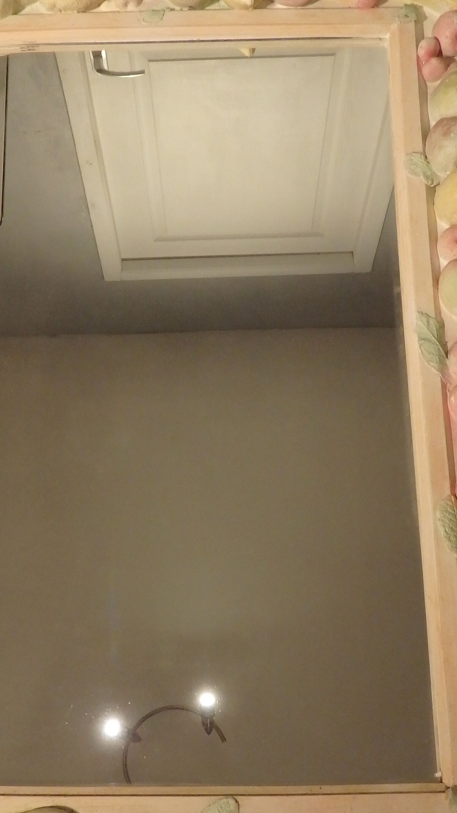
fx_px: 1099
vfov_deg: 40.6
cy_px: 426
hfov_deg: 23.5
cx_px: 196
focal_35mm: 51
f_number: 3.3
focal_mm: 5.5
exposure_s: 1/30
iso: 400
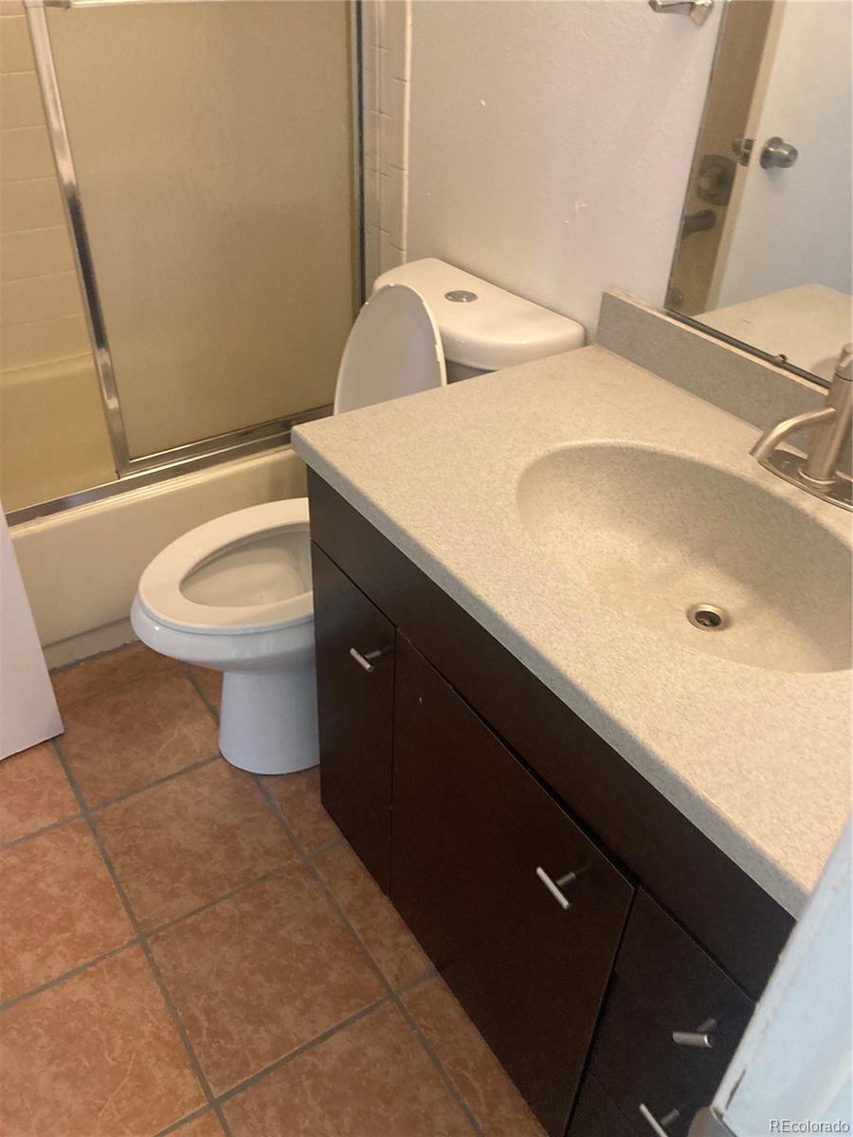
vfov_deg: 63.4
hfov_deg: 49.7
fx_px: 920
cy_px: 568
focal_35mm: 28
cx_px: 426
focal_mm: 3.99
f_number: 1.8
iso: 250
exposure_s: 1/60
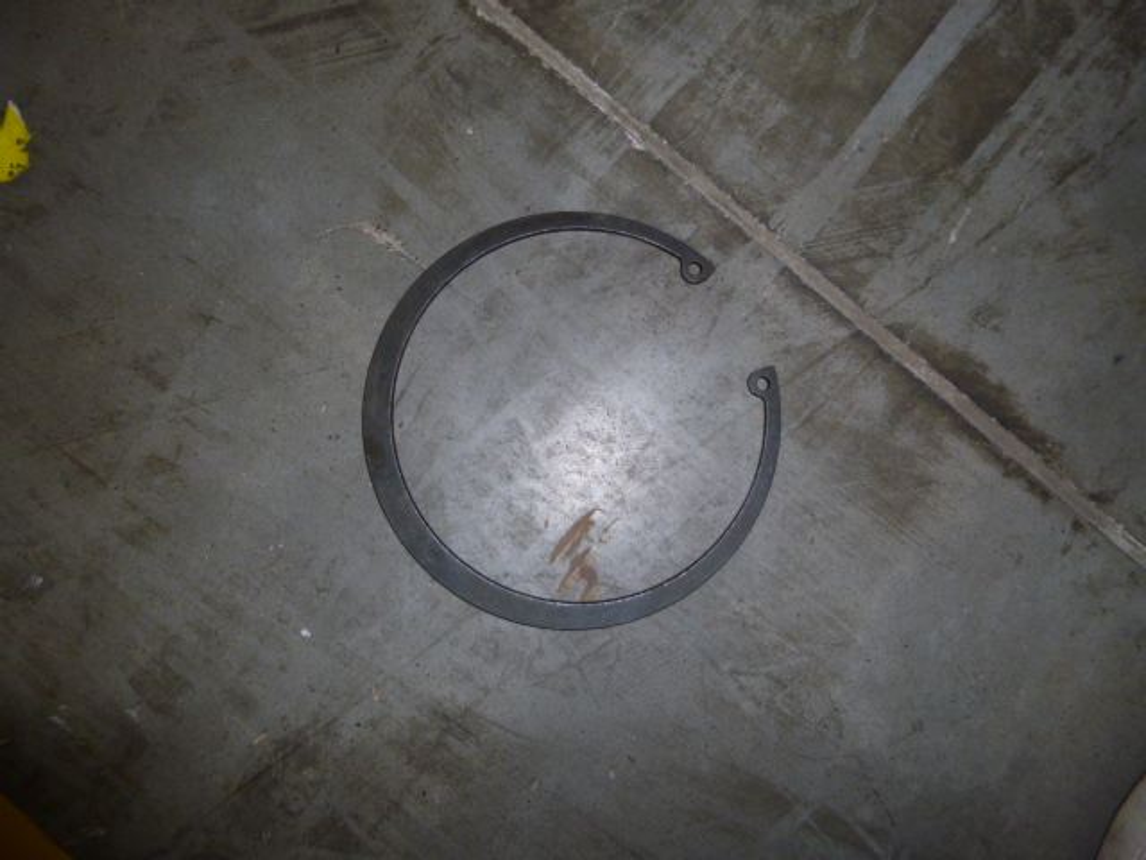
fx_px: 828
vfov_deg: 54.9
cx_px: 573
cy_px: 430
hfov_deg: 69.4
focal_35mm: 25
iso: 100
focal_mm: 4.5
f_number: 3.1
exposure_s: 1/60
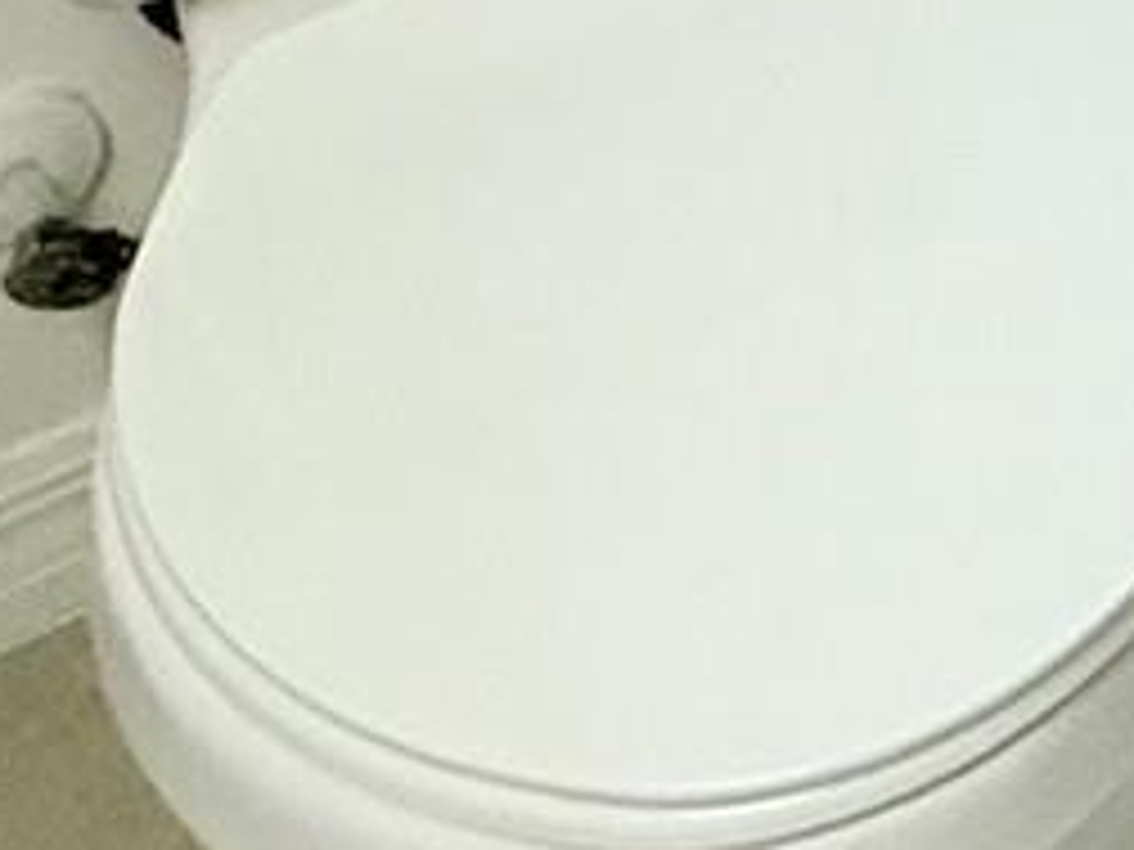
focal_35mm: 89
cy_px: -1448
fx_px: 2916
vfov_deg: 11.8
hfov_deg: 17.3
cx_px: 2133
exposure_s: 1/60
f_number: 2.2
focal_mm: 2.22
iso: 250
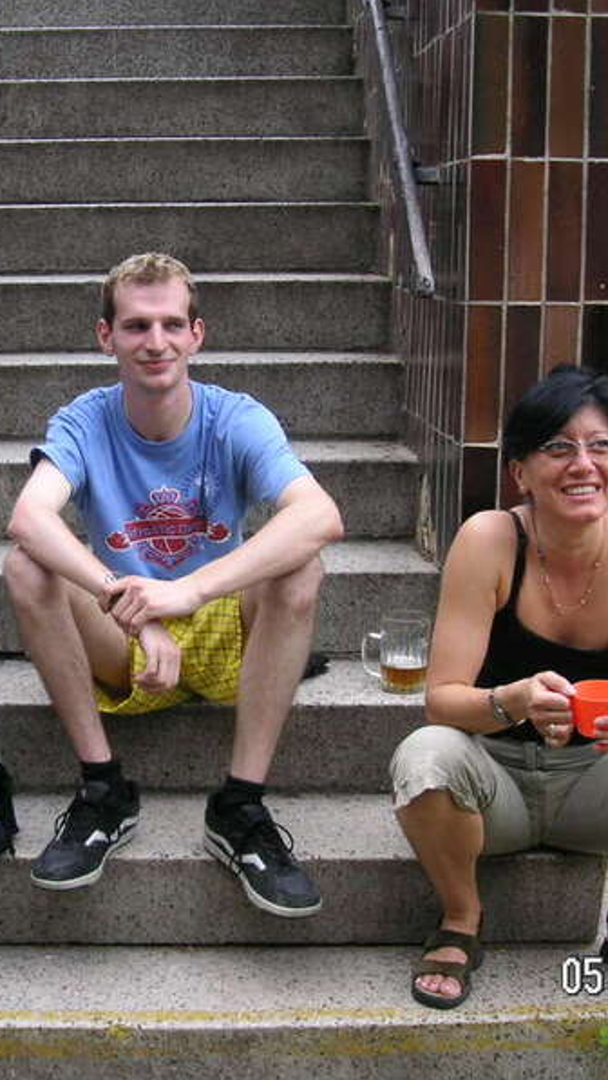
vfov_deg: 38.5
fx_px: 1547
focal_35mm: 54
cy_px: 539
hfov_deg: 22.1
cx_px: 176
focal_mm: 6.1
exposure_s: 1/60
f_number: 2.8
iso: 50
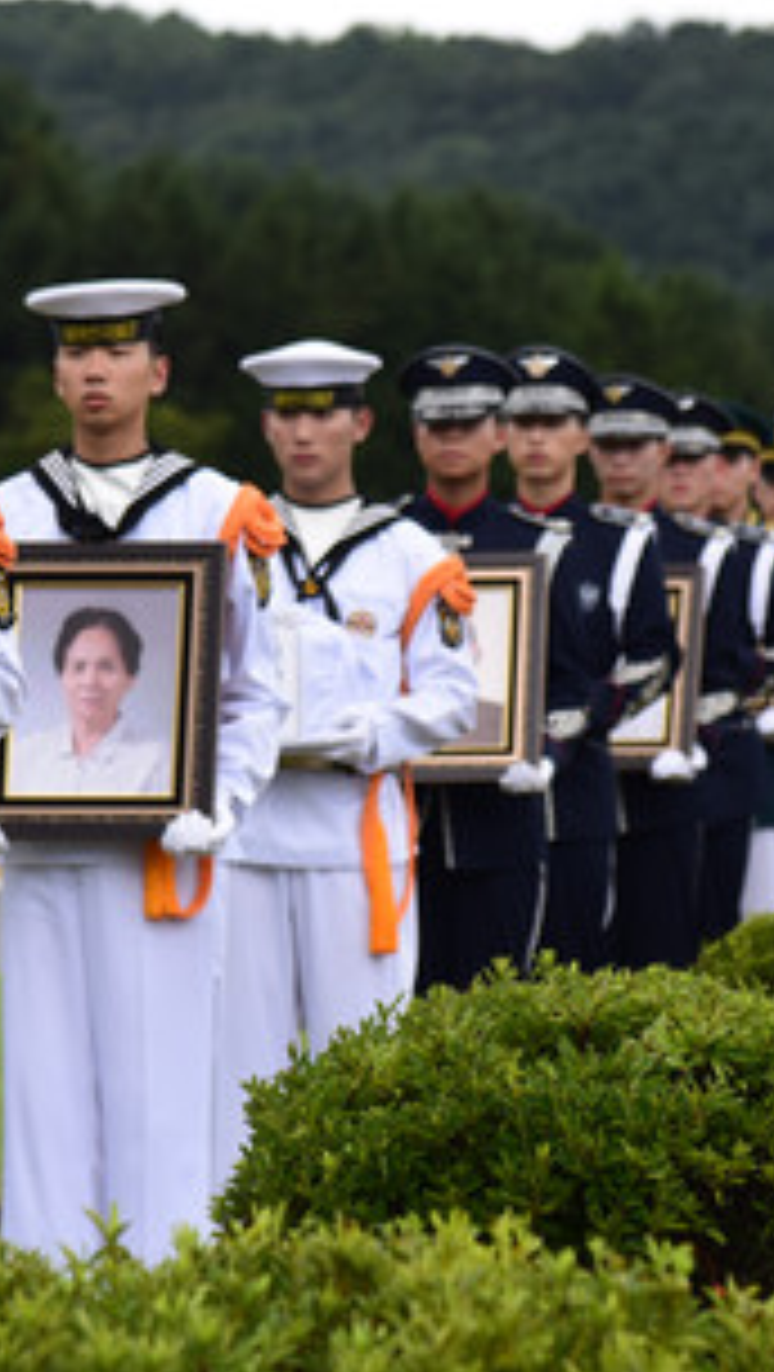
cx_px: 351
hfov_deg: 4.9
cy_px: 598
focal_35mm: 247
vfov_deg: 8.7
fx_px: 8995
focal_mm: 120
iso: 160
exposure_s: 1/400
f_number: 5
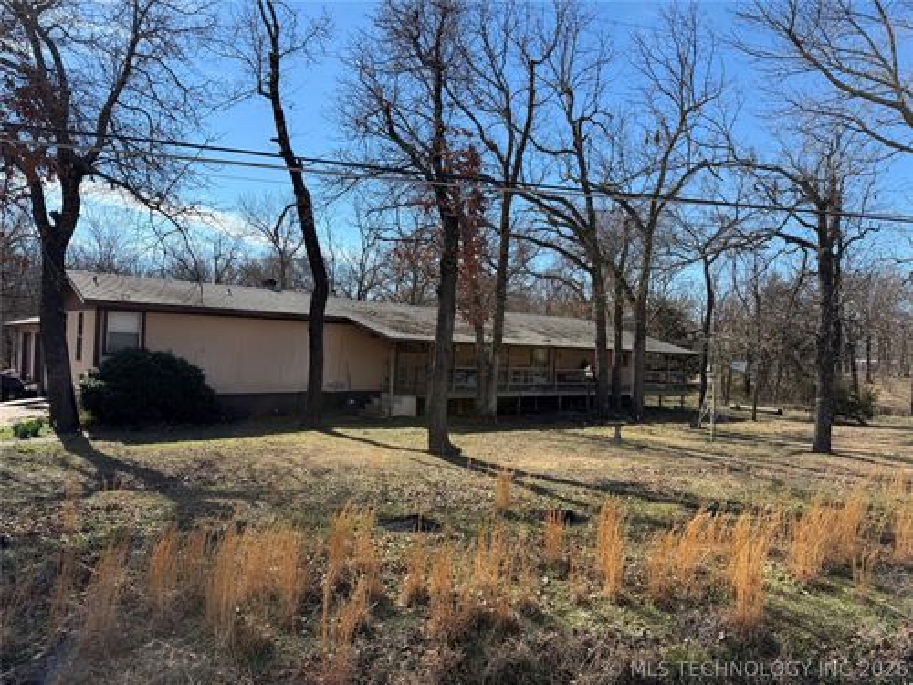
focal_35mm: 24
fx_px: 633
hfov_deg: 71.6
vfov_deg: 56.8
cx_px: 456
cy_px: 342
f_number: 1.78
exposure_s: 1/2801
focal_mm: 6.76
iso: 80
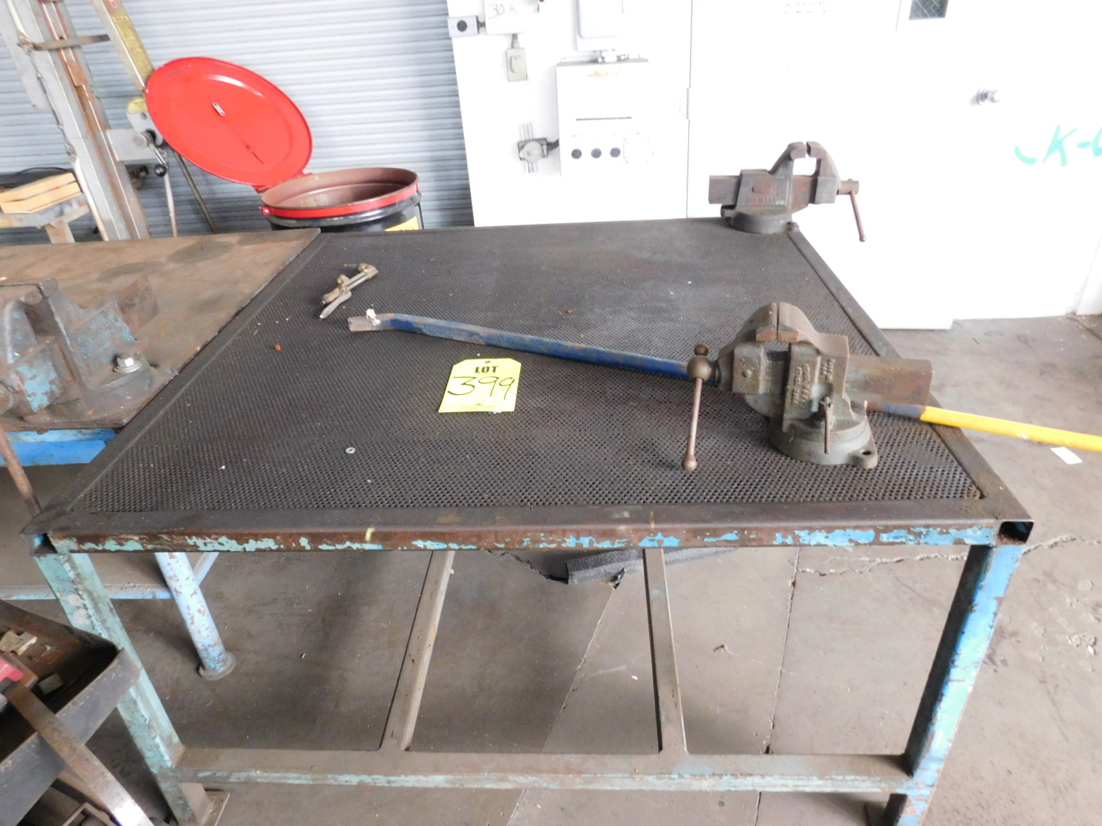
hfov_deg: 73.9
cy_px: 413
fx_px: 732
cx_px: 551
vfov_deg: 58.9
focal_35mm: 23
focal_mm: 4
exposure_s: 1/20
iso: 400
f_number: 3
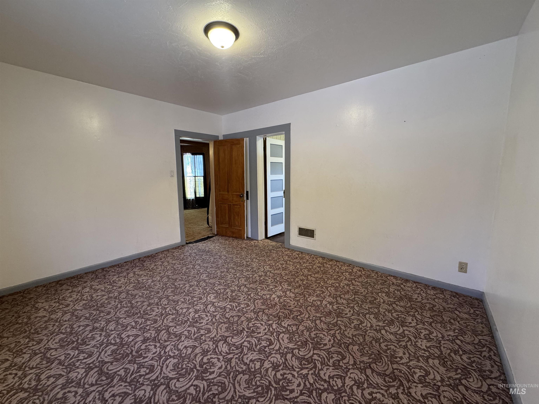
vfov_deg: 85.7
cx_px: 270
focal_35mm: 14
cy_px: 202
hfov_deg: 102.1
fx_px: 218
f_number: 2.2
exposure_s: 1/60
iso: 200
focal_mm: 2.22
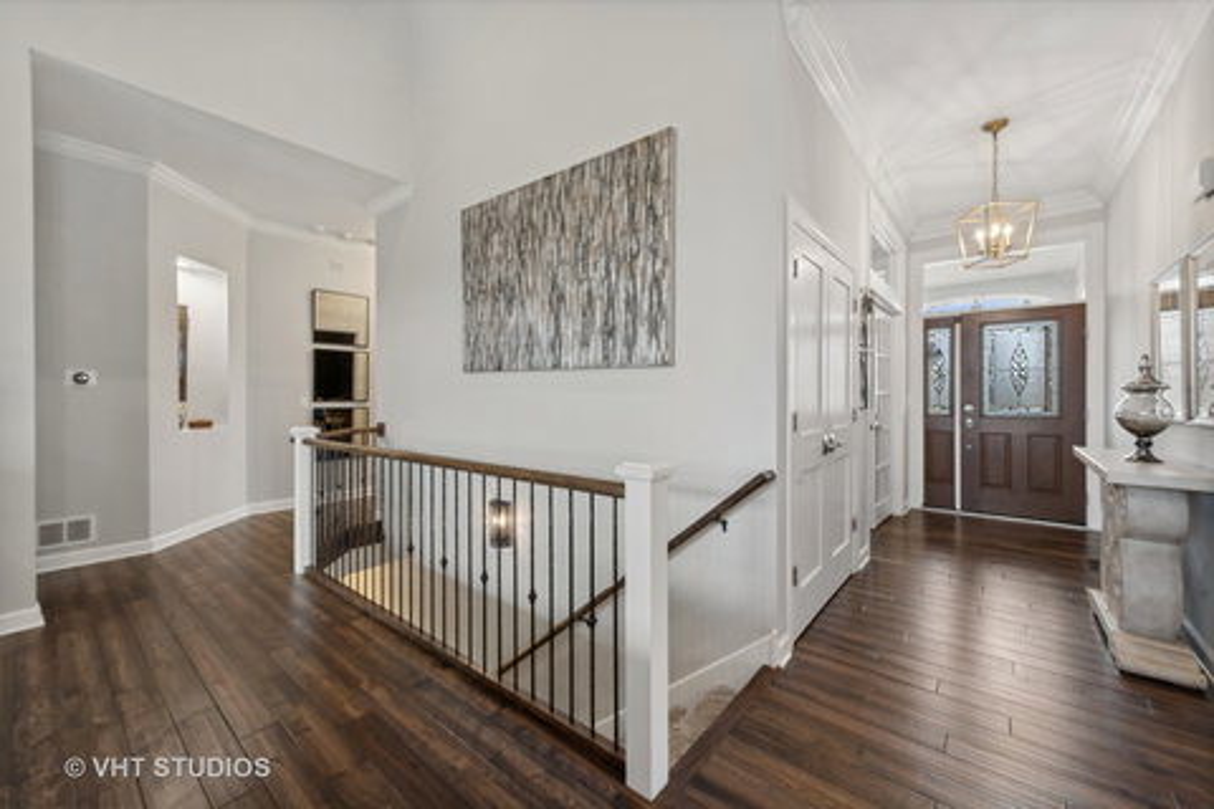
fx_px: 472
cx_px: 607
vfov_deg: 81.2
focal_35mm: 14
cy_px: 404
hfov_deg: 104.3
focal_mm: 14
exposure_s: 1/15
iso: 200
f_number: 9.5
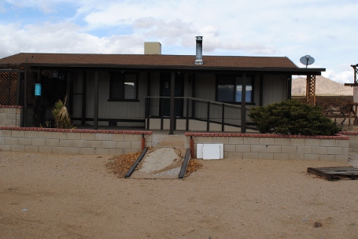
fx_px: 378
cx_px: 190
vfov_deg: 35.1
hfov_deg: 50.6
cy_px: 104
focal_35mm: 38
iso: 100
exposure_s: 1/200
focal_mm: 18
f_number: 9
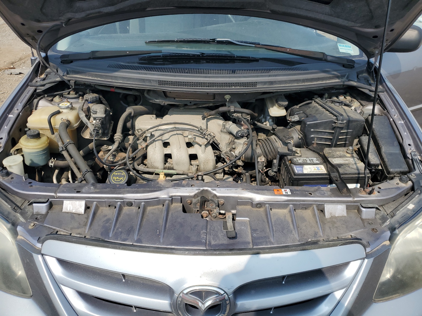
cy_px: 158
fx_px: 317
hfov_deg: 67.3
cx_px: 211
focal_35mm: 26
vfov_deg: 53.1
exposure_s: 1/2500
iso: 50
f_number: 1.5
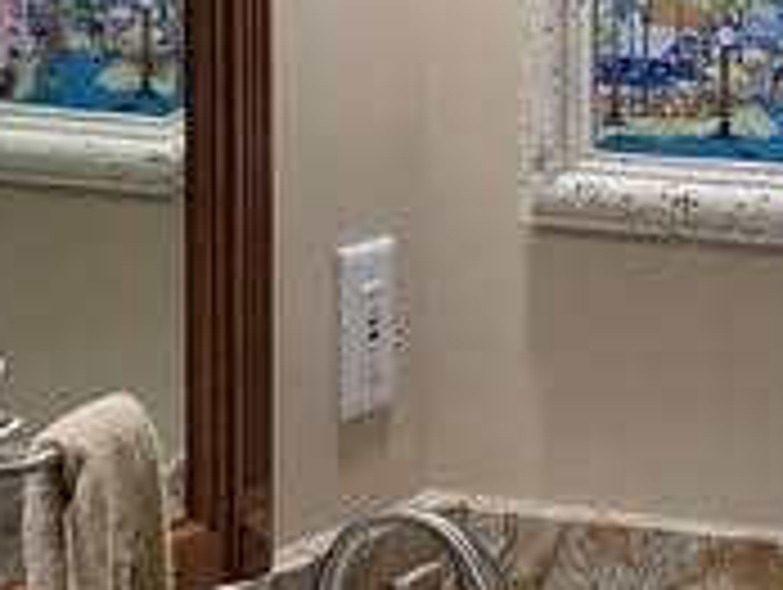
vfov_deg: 9.7
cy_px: 423
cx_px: 842
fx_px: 3466
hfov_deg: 12.7
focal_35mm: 153
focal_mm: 4.25
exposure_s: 1/121
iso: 64
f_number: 1.8
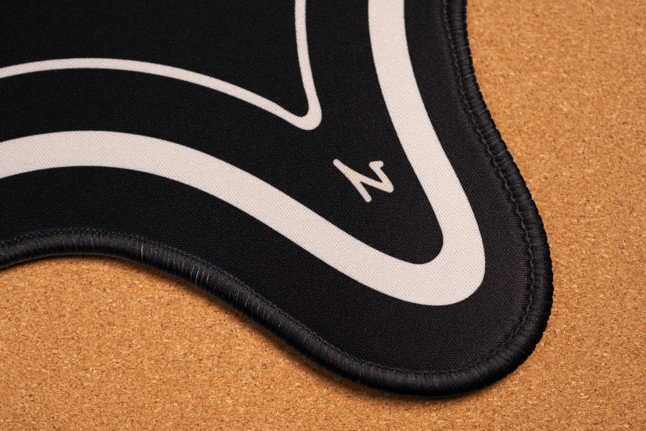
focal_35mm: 55
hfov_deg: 36.2
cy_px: 216
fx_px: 987
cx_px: 323
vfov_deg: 24.6
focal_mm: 55
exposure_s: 1/8
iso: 100
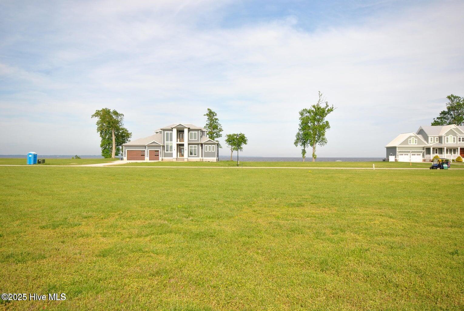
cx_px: 232
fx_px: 387
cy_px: 156
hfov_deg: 61.9
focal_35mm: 30
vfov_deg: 43.7
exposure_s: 1/250
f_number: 10
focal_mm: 20
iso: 200
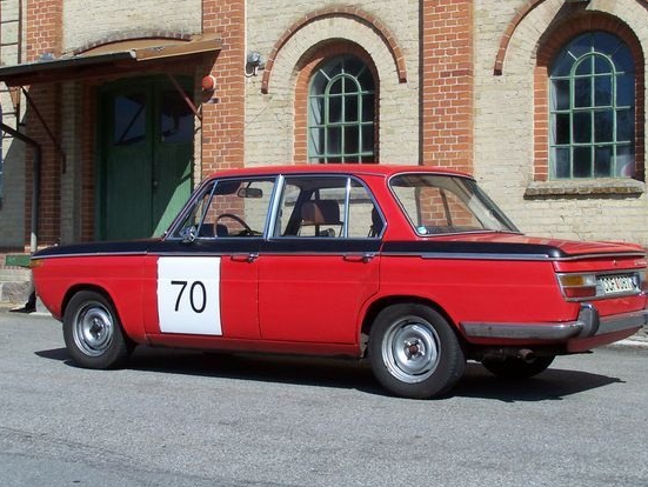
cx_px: 353
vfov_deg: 22.6
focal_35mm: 65
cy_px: 236
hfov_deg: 29.8
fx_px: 1218
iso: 80
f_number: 4.5
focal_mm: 9.3
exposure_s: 1/750
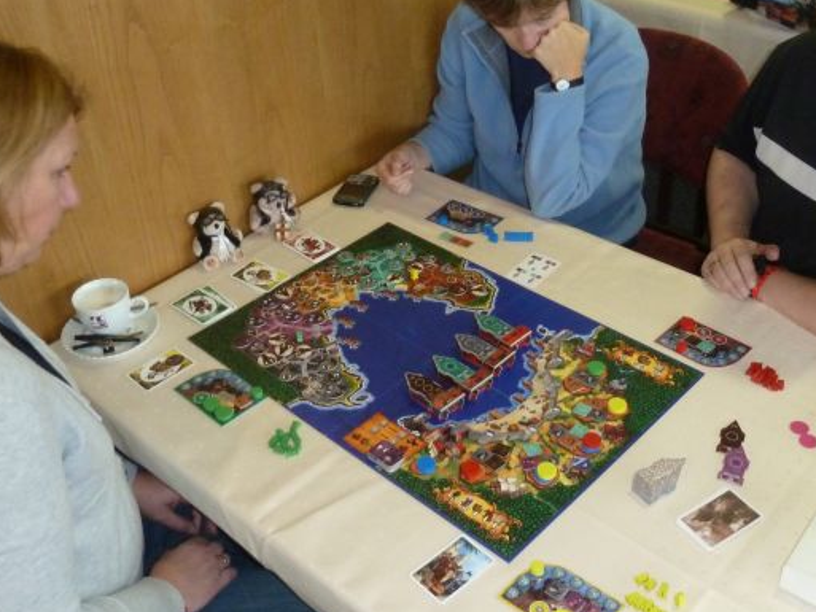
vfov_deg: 36.8
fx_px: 920
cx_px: 447
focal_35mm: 39
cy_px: 320
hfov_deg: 47.8
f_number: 3.3
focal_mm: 4.1
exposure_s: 1/30
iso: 320
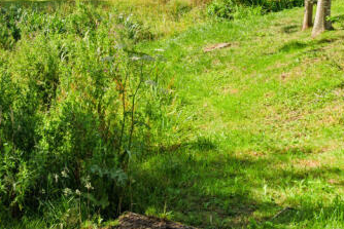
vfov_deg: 25.4
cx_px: 75
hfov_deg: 37.6
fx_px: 488
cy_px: 9
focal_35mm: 51
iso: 400
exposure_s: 1/400
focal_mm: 26
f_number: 10
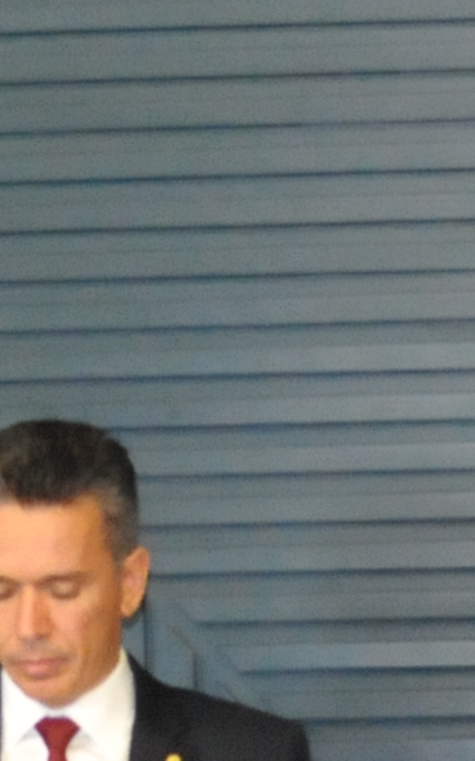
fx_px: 5179
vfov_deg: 8.3
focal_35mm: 250
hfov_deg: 5.2
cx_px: 447
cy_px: 808
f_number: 4.5
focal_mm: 30
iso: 3200
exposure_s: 1/60
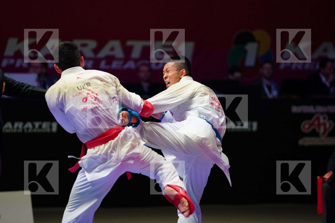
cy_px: 112
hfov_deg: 10.3
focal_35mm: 200
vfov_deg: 6.9
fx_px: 1861
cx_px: 168
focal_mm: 200
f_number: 2.8
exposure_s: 1/1000
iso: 2000
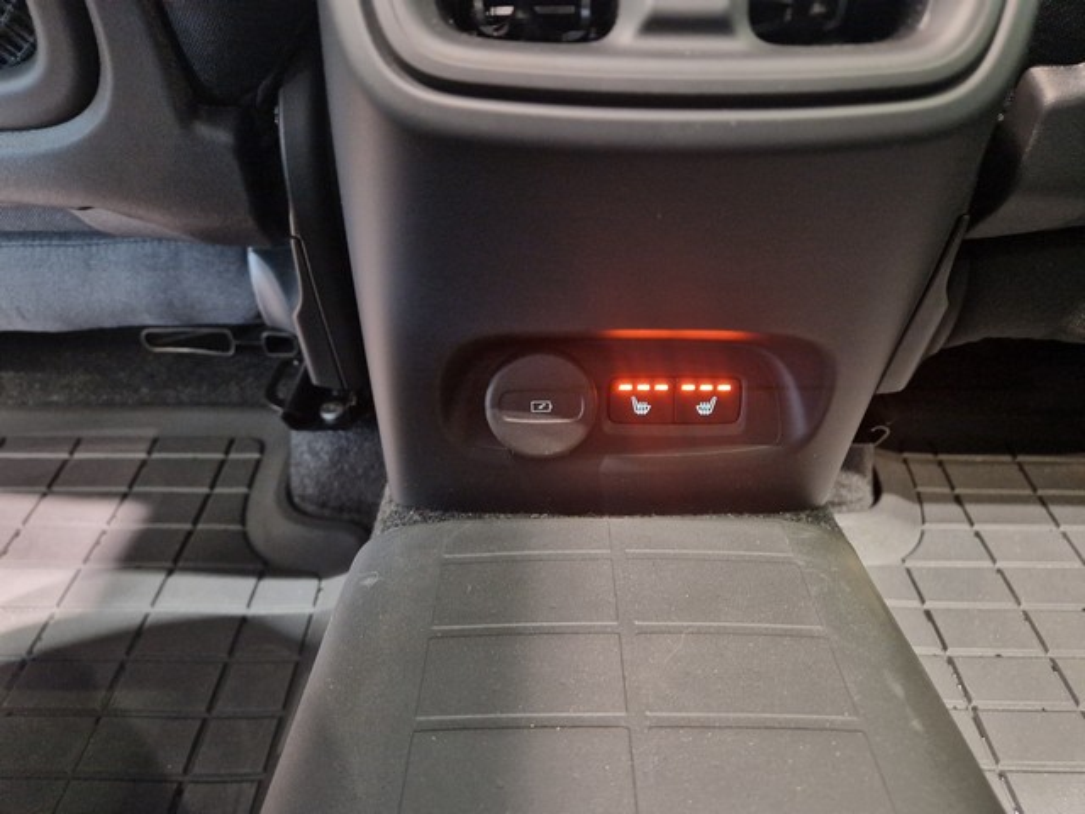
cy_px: 407
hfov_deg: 73.9
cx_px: 542
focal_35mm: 23
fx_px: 721
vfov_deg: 58.9
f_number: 1.8
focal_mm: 5.4
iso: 1250
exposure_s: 1/24
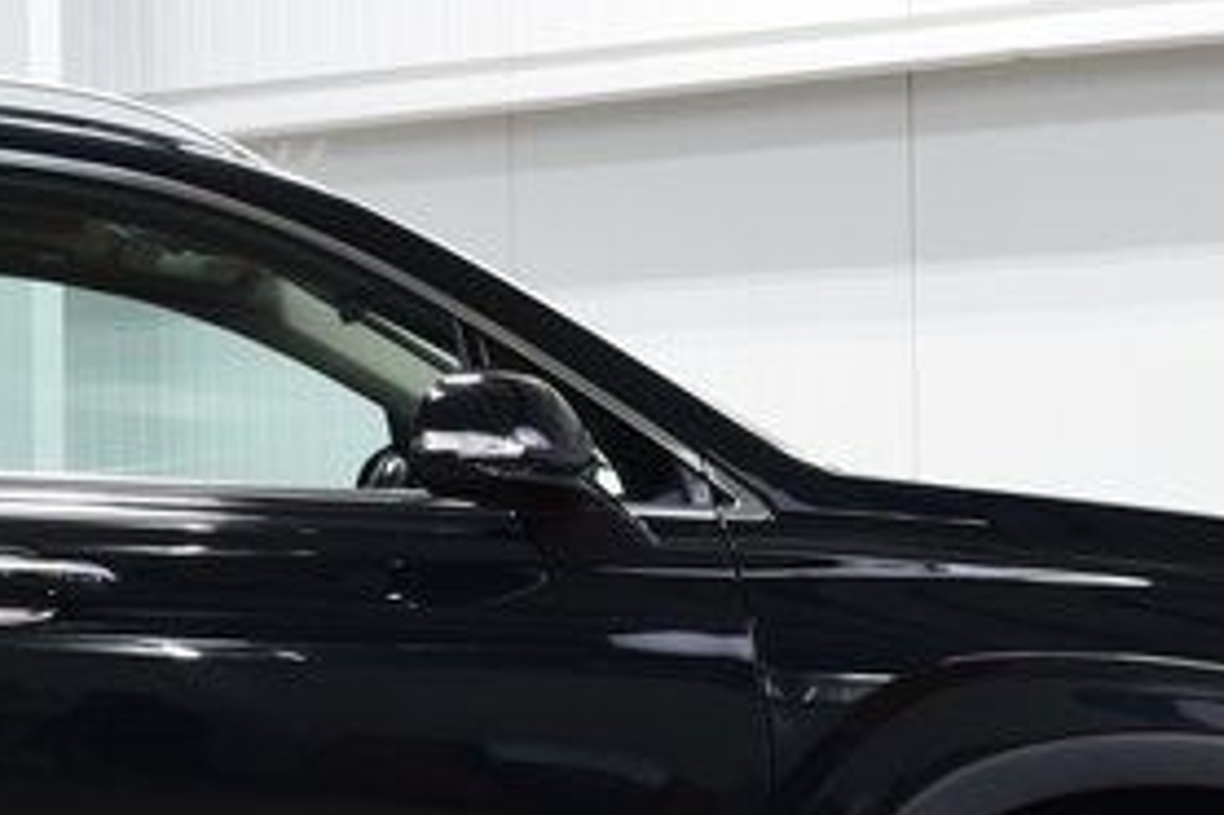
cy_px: 747
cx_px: -26
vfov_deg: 7.7
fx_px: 6014
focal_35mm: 177
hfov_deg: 11.5
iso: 560
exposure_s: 1/15
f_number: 6.3
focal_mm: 32
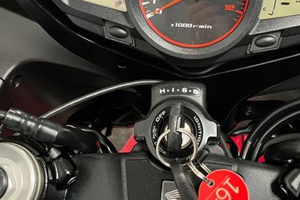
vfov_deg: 27.5
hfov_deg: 41.0
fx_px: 400
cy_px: 42
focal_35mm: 48
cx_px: 176
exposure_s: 1/49
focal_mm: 5.1
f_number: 1.6
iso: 400
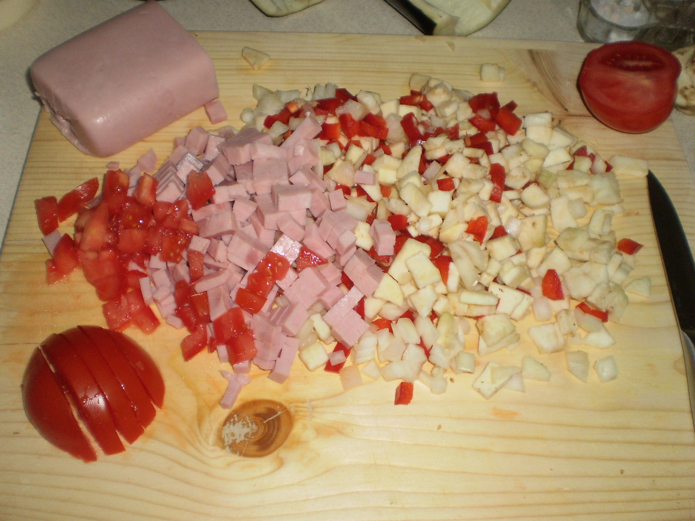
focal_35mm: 36
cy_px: 260
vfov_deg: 39.7
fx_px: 723
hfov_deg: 51.4
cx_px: 348
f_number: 3.1
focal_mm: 6.3
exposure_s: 1/30
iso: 125
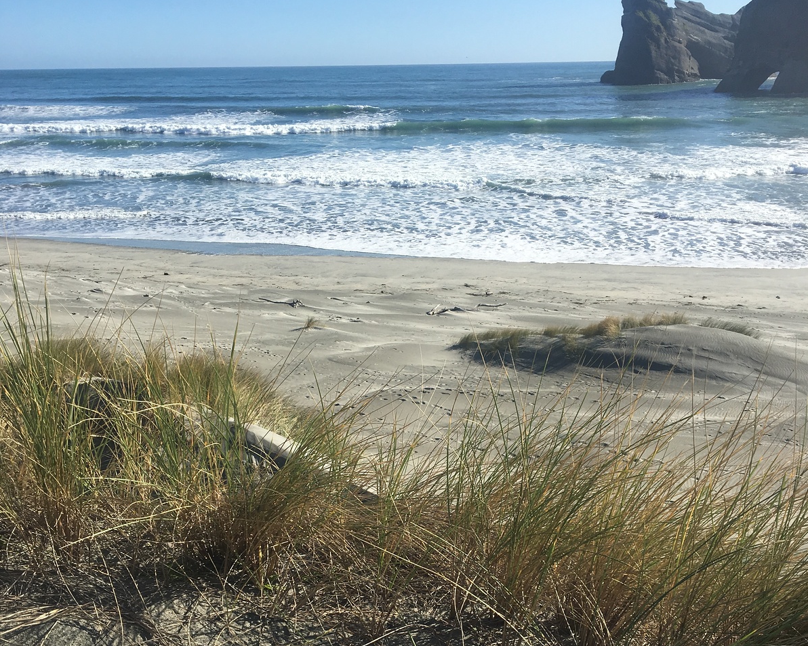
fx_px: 908
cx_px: 405
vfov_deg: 38.3
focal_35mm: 38
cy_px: 472
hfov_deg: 47.9
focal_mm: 4.15
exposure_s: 1/1603
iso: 25
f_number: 2.2
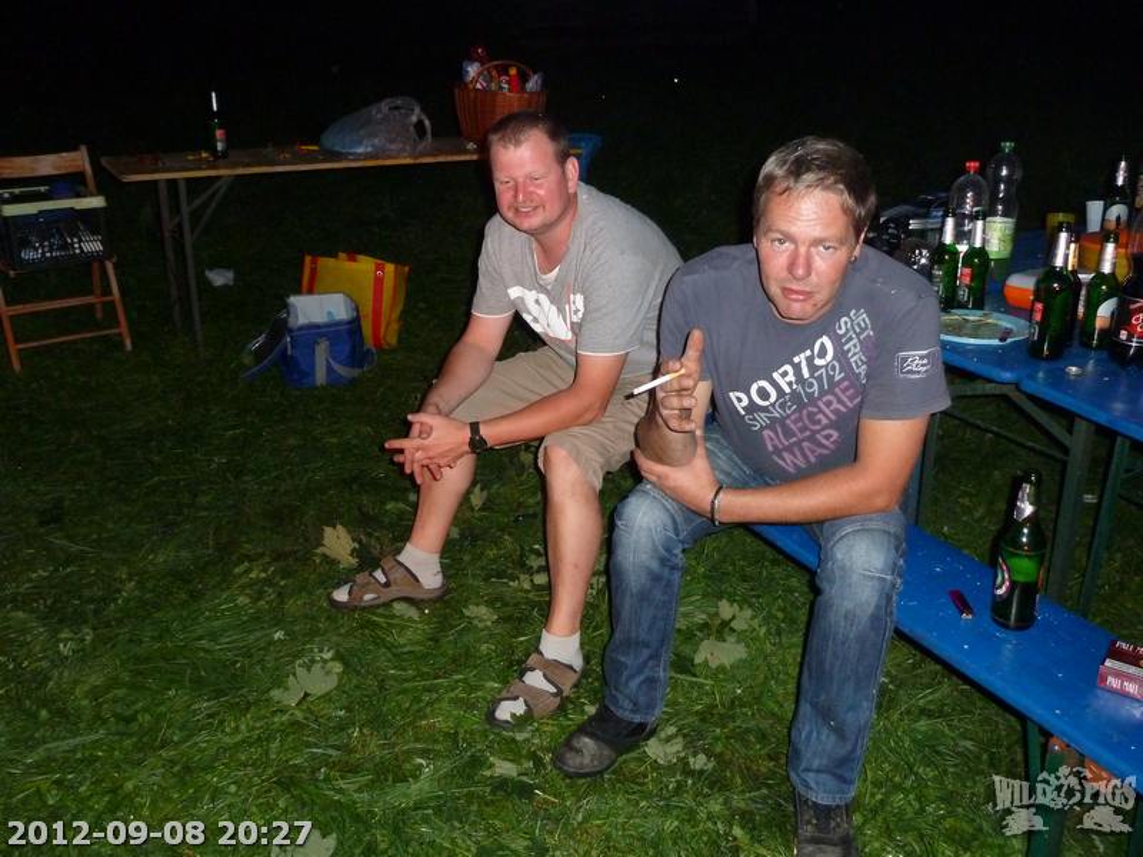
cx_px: 572
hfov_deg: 60.0
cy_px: 428
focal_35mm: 30
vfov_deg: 46.8
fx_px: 991
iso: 400
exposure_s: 1/8
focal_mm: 5
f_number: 3.4
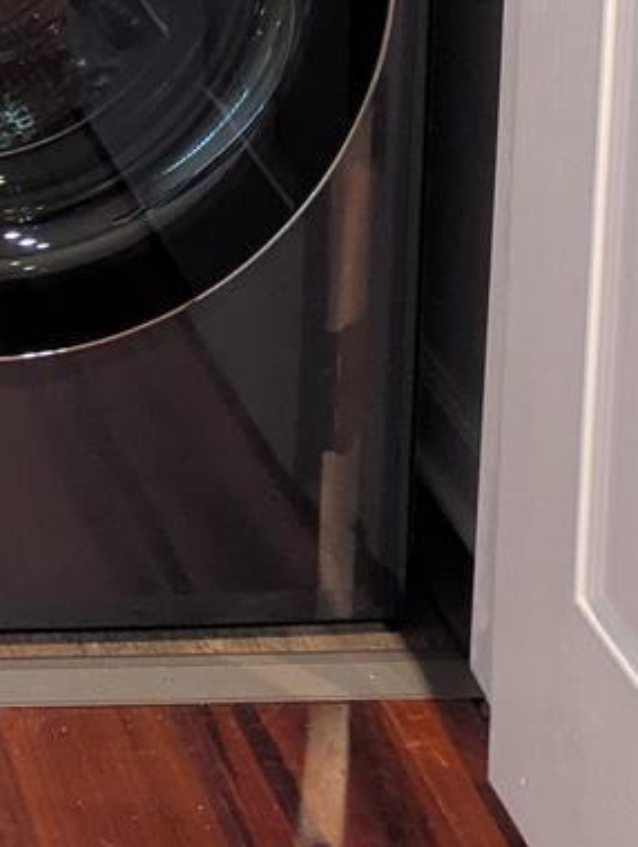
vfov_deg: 16.2
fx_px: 2378
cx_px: -571
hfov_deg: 13.4
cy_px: -791
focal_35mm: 97
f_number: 1.85
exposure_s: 1/24
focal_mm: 6.81
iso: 623
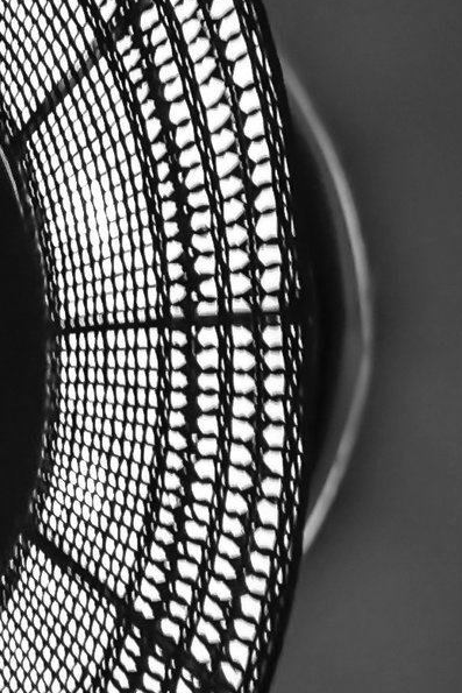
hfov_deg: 9.0
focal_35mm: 153
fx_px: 2943
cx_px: 114
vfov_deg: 13.4
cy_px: 350
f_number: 2.4
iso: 100
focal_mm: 4.28
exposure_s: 1/20
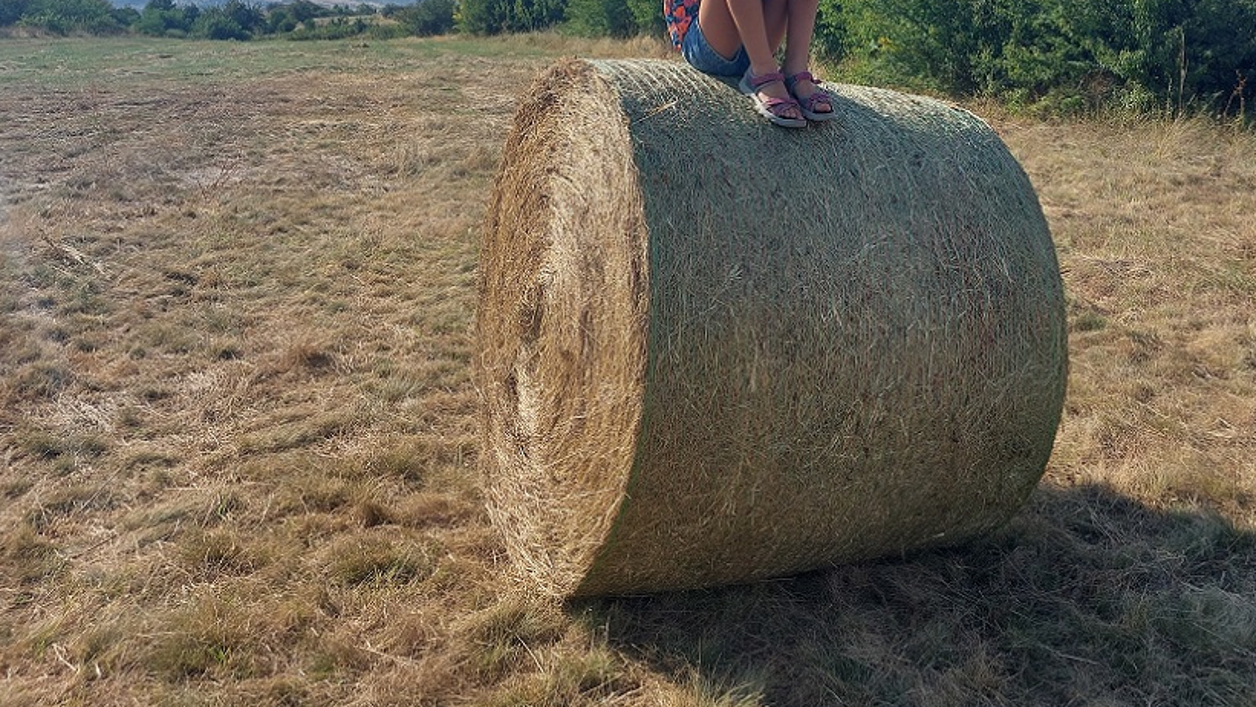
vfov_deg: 32.6
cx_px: 753
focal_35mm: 35
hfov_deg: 56.2
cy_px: 119
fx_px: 1166
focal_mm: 5.23
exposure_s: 1/1333
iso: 25
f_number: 1.8
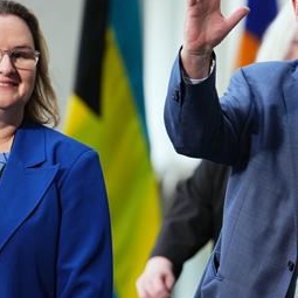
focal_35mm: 433
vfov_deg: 4.0
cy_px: 143
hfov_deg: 4.0
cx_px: 283
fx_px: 4217
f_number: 2.8
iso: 1600
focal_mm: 200
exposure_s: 1/800
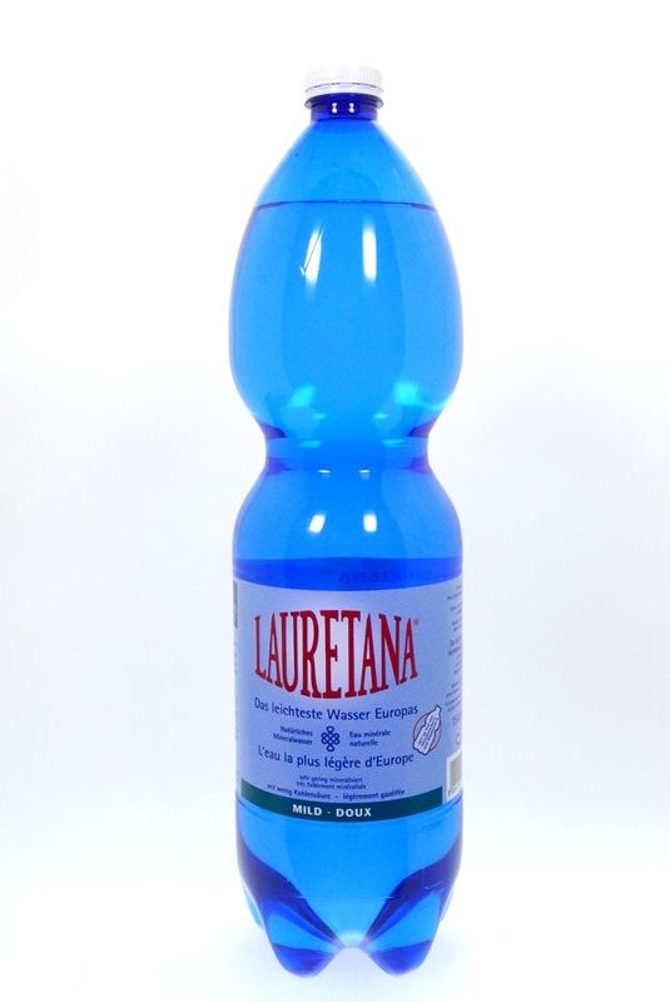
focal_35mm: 41
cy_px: 501
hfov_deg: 32.7
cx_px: 335
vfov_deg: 47.4
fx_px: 1142
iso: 800
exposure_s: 1/30
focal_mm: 18.6
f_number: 16
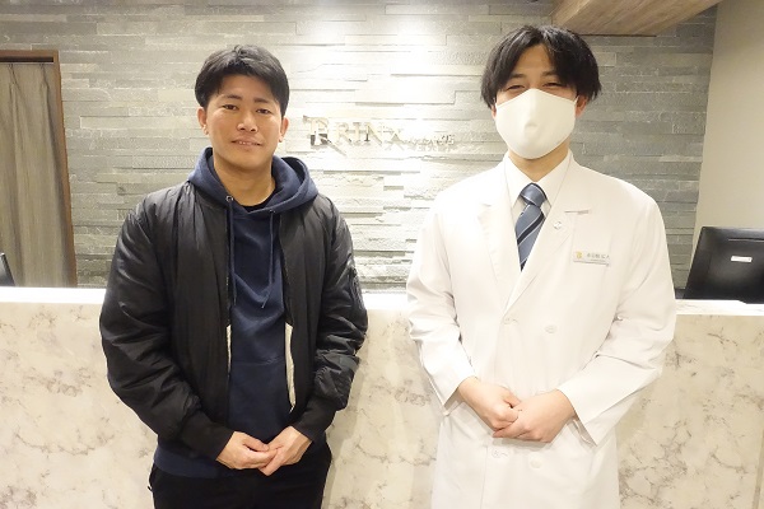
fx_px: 509
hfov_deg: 73.7
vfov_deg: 53.1
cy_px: 254
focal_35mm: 24
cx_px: 382
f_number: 7.1
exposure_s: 1/30
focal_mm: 8.8
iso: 6400
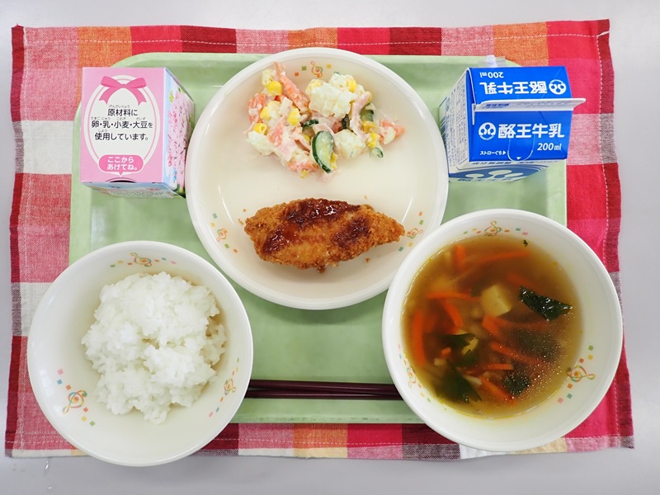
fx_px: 477
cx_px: 330
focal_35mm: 25
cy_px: 248
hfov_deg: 69.4
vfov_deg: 54.9
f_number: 2
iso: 100
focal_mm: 4.5
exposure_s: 1/125
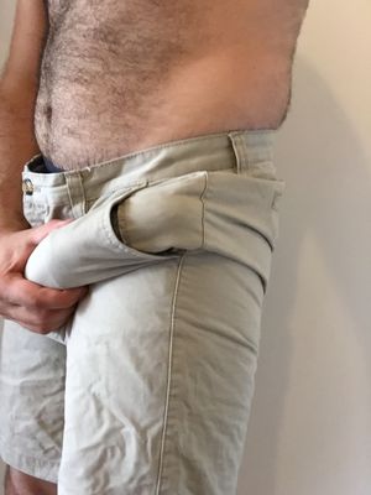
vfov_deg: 58.4
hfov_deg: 45.4
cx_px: 186
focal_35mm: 31
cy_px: 248
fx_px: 443
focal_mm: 2.65
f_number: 2.2
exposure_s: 1/33
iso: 160
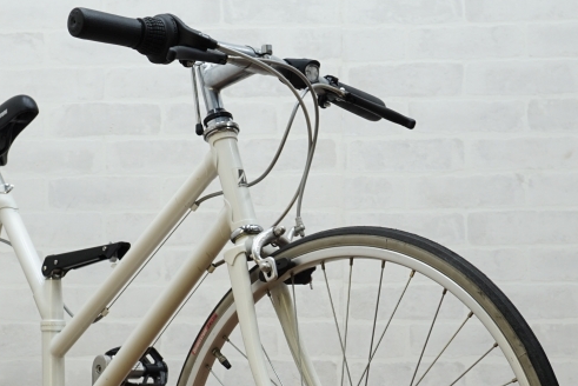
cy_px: 370
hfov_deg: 27.0
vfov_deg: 17.8
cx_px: 260
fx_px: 1205
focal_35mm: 75
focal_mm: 24
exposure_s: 1/50
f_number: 5
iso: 200
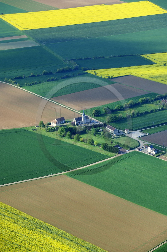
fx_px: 850
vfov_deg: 16.8
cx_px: 84
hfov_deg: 11.2
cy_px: 126
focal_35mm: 122
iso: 400
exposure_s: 1/1600
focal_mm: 122
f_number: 5
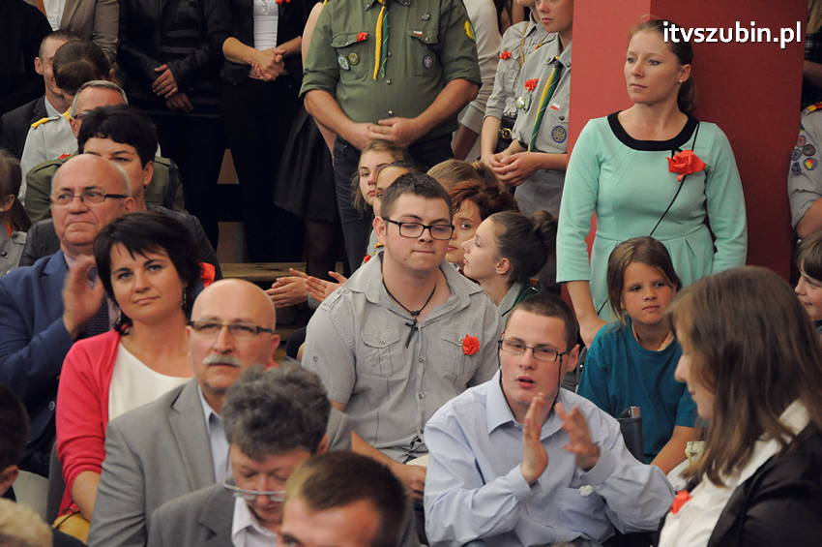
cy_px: 274
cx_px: 411
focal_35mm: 138
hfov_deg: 14.9
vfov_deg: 9.9
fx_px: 3148
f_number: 5.6
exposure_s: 1/80
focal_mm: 92
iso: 2500
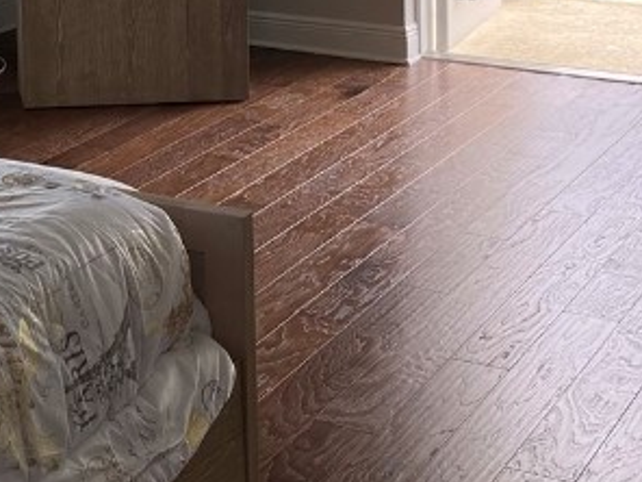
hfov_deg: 20.9
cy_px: -132
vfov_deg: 15.7
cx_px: -33
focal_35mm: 90
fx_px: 1669
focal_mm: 4.25
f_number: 1.8
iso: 32
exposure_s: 1/299
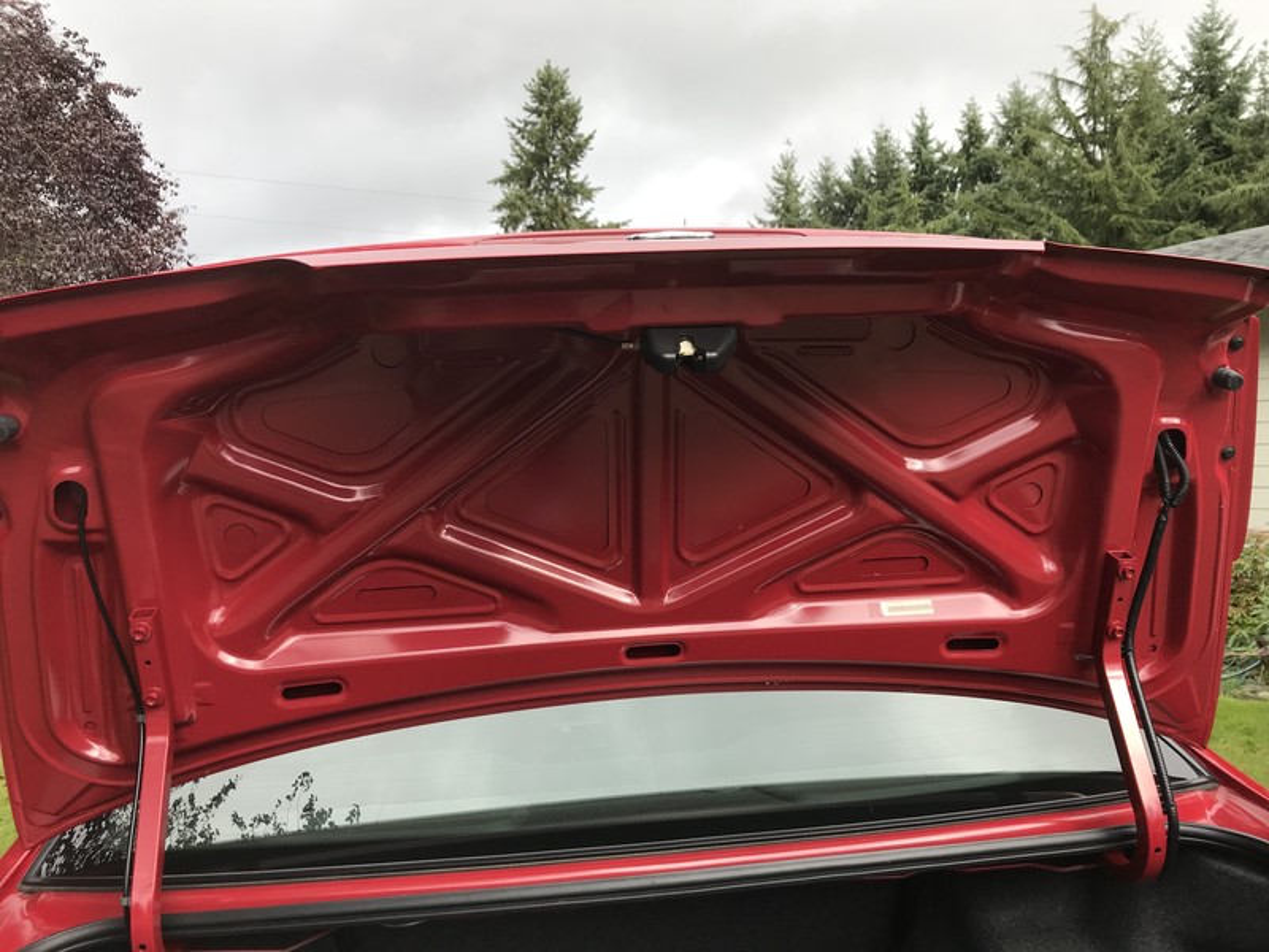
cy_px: 476
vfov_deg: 49.7
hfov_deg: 63.4
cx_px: 634
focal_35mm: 28
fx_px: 1026
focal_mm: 3.99
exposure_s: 1/319
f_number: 1.8
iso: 20
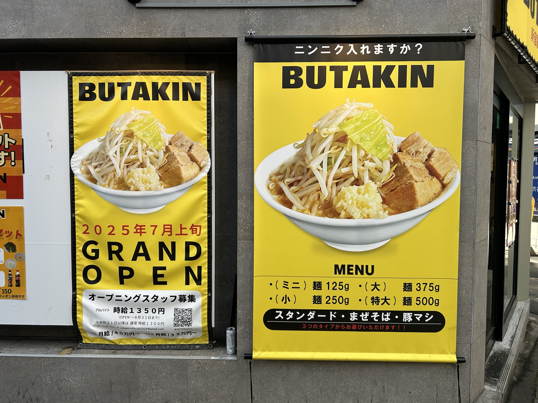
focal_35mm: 26
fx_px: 404
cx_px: 269
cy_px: 202
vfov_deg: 53.1
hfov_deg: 67.3
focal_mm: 5.7
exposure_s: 1/808
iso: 50
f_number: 1.5
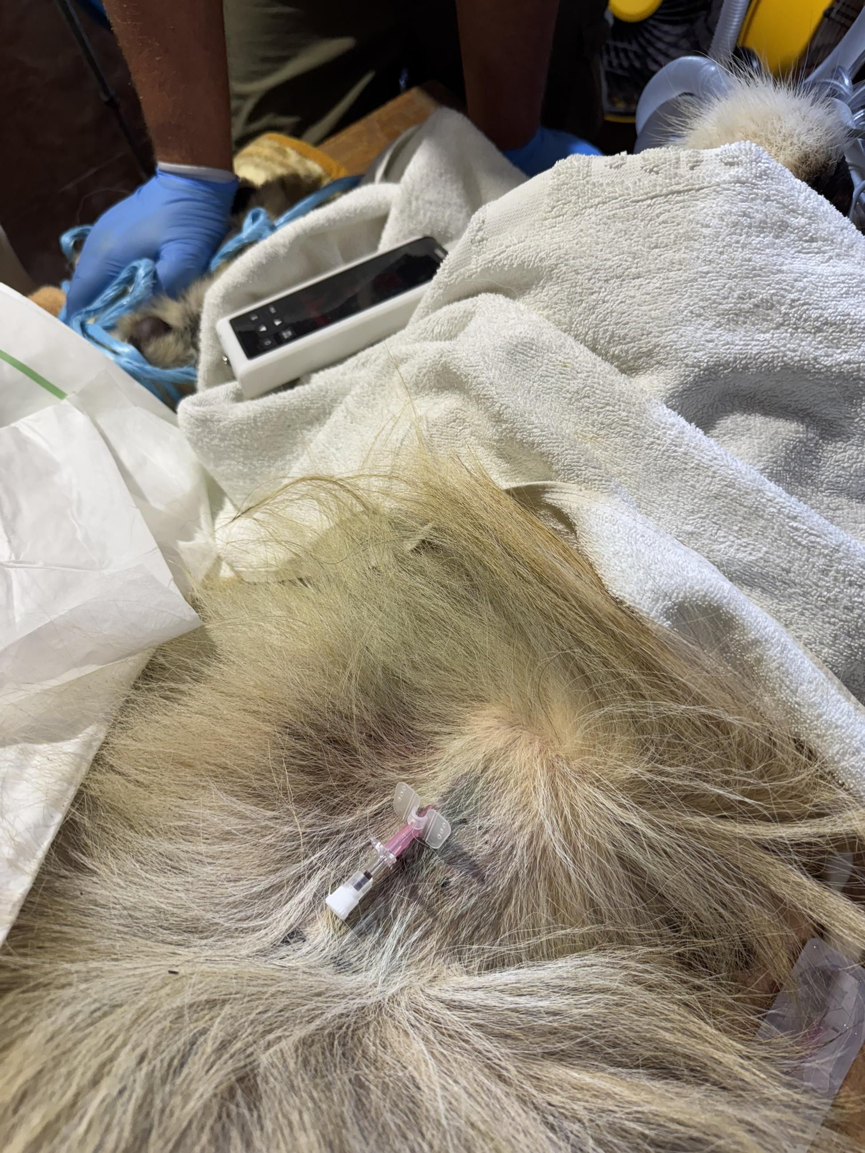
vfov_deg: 71.6
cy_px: 576
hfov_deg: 56.8
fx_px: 800
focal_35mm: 24
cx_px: 432
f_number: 1.78
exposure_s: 1/100
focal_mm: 6.76
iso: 160
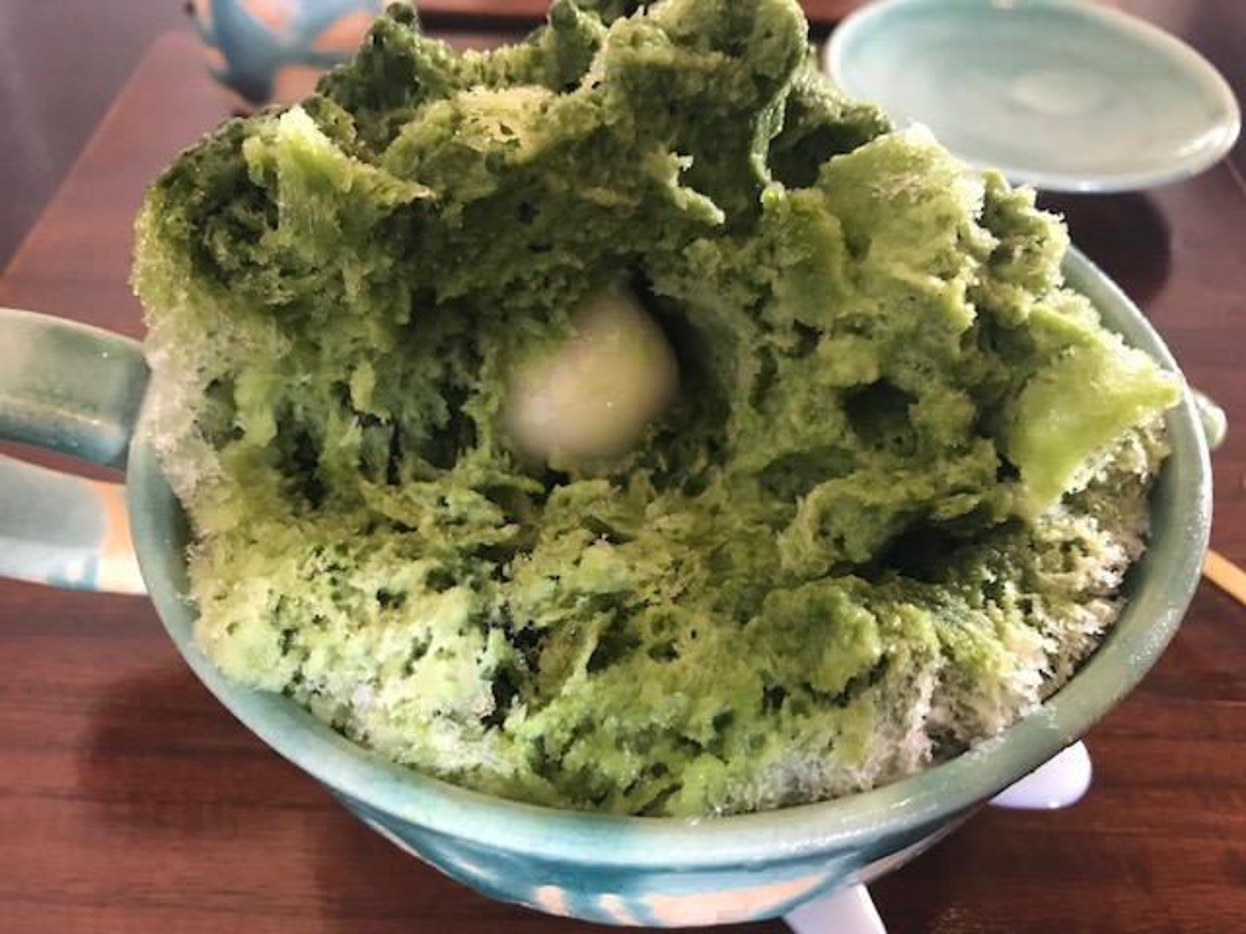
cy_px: 467
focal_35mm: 28
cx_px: 623
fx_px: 1008
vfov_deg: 49.7
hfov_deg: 63.4
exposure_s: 1/15
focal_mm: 3.99
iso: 100
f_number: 1.8
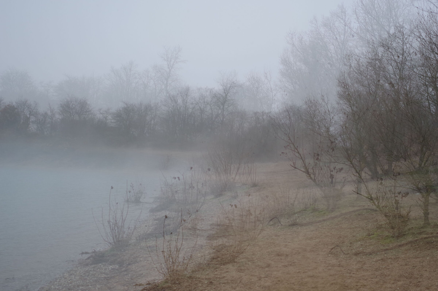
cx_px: 219
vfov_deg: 25.7
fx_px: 638
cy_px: 146
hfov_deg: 37.9
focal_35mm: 52
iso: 800
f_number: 18
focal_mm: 35
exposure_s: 1/60
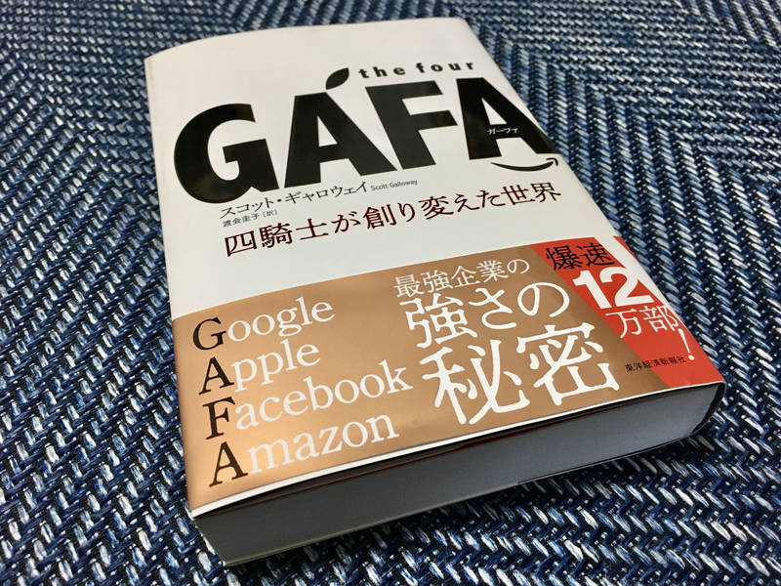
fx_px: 654
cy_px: 293
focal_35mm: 29
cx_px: 390
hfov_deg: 61.7
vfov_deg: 48.2
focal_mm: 4.15
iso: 125
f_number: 2.2
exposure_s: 1/30
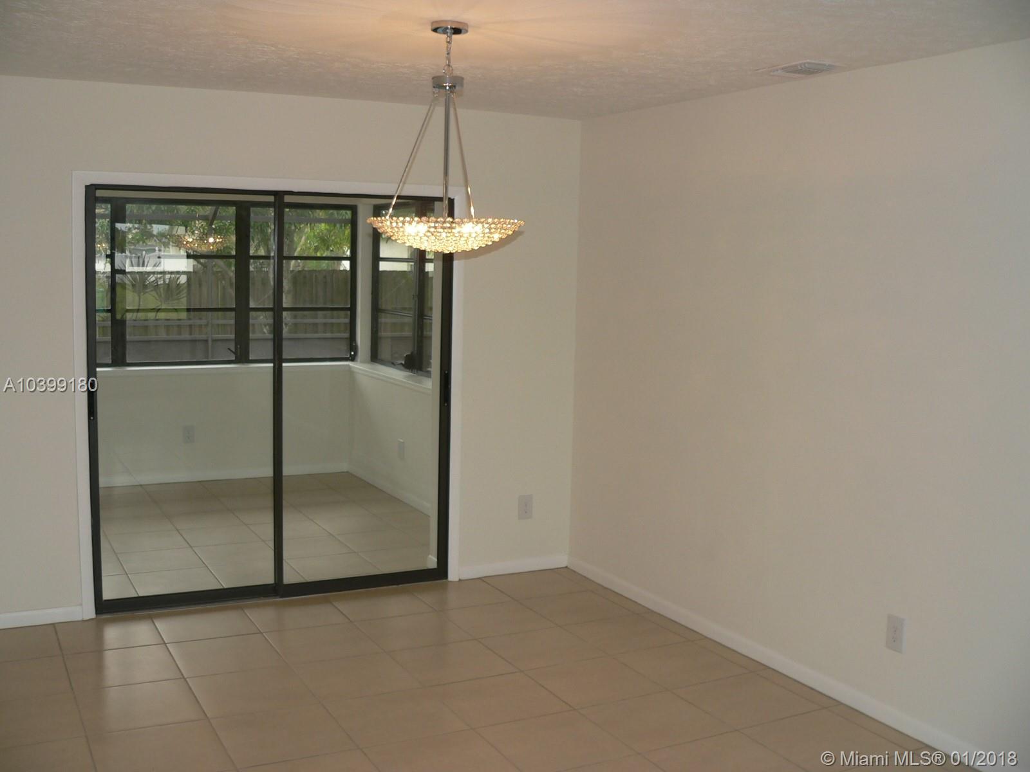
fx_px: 1071
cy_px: 386
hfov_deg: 51.4
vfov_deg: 39.7
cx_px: 515
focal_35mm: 36
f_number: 2.8
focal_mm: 6
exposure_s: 1/60
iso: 80
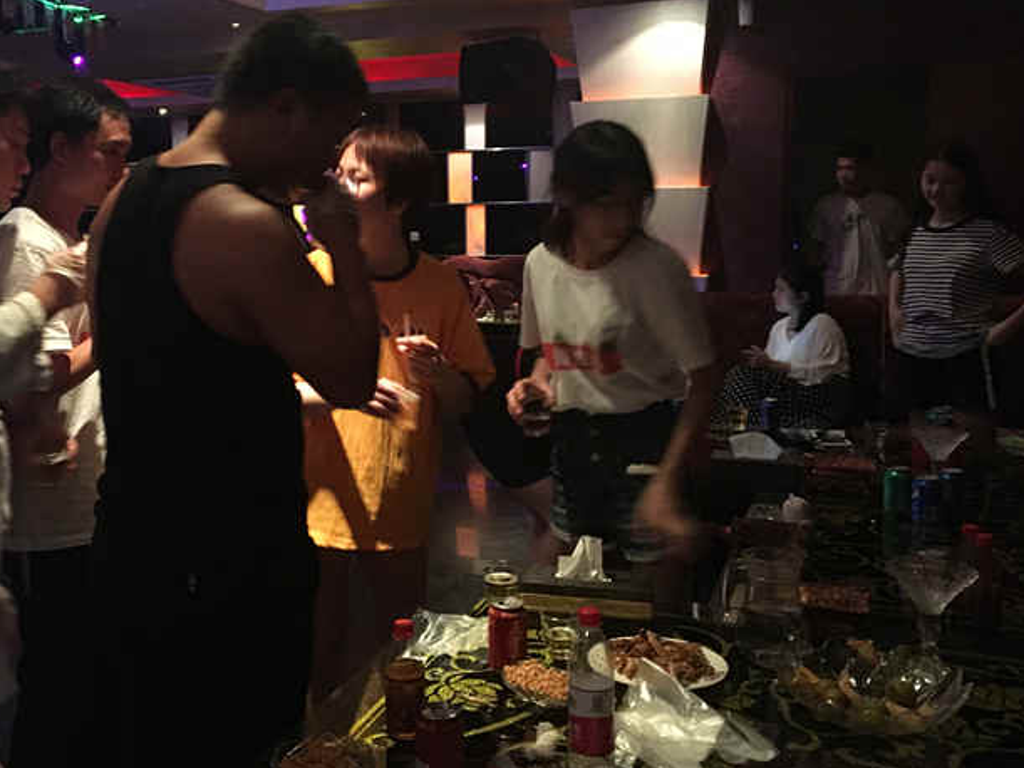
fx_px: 1124
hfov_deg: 48.5
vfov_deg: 37.5
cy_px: 298
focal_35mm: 38
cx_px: 375
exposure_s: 1/17
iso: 500
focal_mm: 4.15
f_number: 2.2
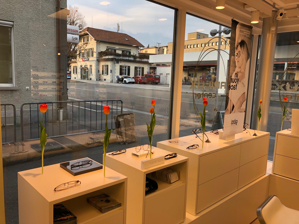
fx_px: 242
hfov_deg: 63.4
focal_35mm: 28
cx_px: 150
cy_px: 112
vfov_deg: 49.7
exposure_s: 1/151
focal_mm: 3.99
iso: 20
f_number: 1.8
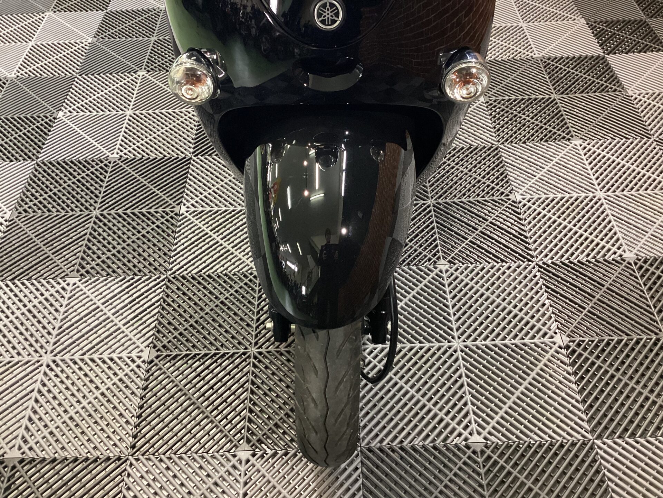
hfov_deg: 58.4
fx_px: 594
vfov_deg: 45.4
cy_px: 249
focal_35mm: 31
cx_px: 332
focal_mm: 3.3
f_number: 2.4
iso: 250
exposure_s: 1/40
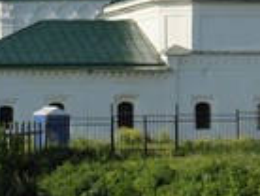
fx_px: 1851
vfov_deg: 6.0
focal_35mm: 246
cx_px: 94
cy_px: 0
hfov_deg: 8.0
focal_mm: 14.2
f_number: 6.3
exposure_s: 1/640
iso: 200
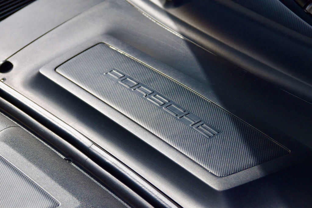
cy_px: 104
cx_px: 156
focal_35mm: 147
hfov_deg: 14.0
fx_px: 1274
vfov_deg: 9.3
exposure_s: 1/320
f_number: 9
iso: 200
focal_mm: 98
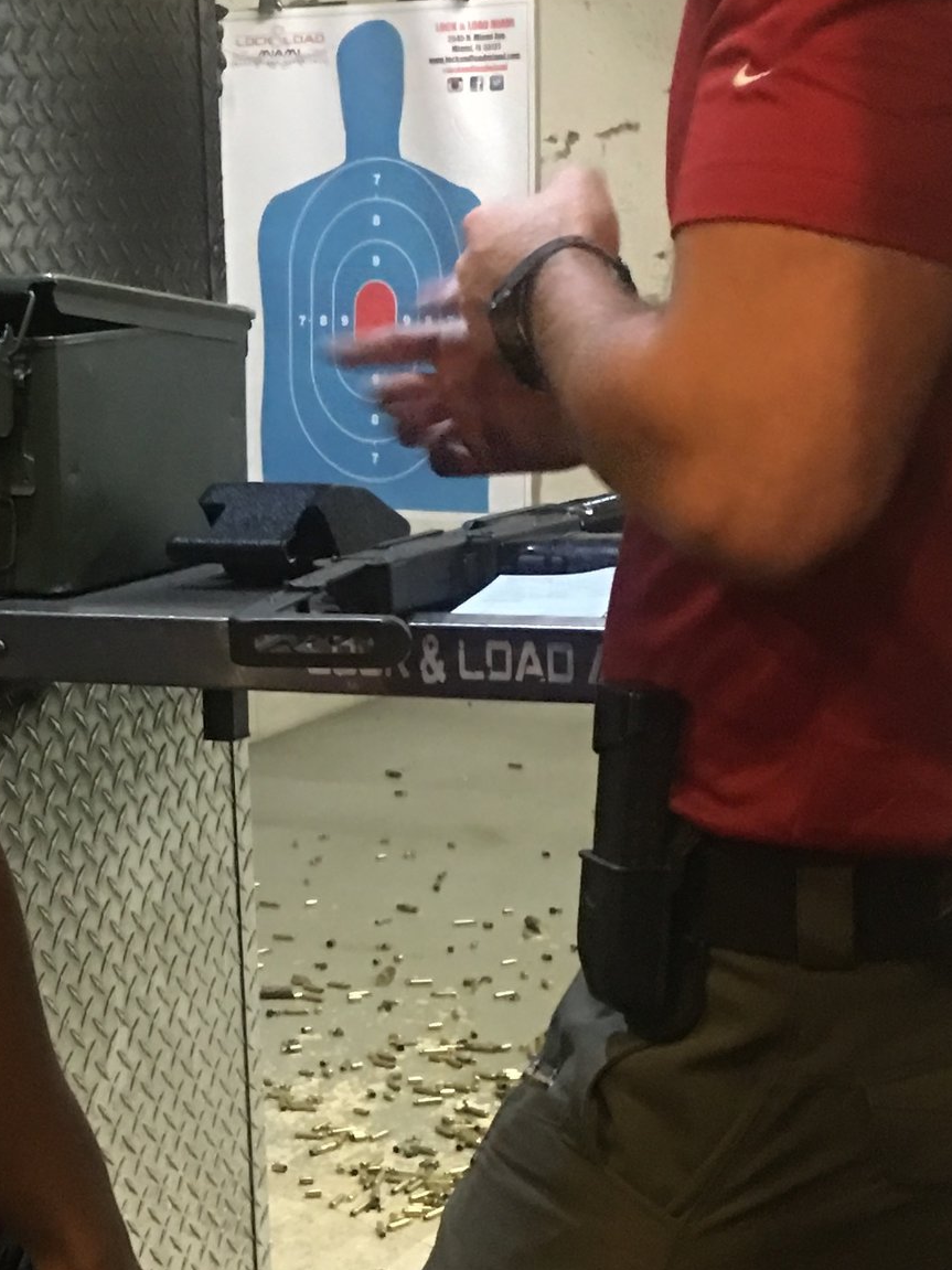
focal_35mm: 84
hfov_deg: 17.2
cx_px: 24
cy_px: 782
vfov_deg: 23.2
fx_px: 3081
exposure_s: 1/4
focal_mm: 4.15
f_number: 2.2
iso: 80
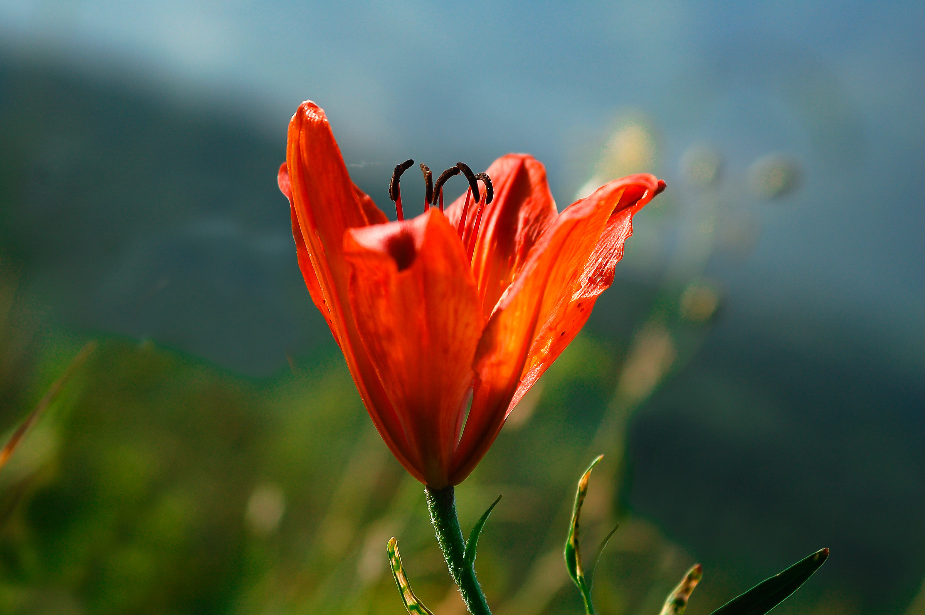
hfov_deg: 19.5
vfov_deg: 13.0
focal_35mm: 105
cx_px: 462
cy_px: 308
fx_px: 2695
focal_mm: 70
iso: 200
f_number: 5.6
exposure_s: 1/500
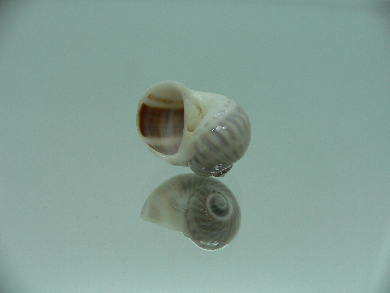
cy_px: 146
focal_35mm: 35
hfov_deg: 52.6
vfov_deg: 40.7
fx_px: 394
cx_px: 195
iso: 80
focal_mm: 4.6
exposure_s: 1/80
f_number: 2.8
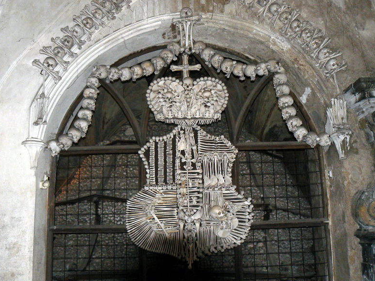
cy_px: 144
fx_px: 401
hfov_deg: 50.1
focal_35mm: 37
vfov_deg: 38.7
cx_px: 187
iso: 100
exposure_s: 1/30
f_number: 3.6
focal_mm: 6
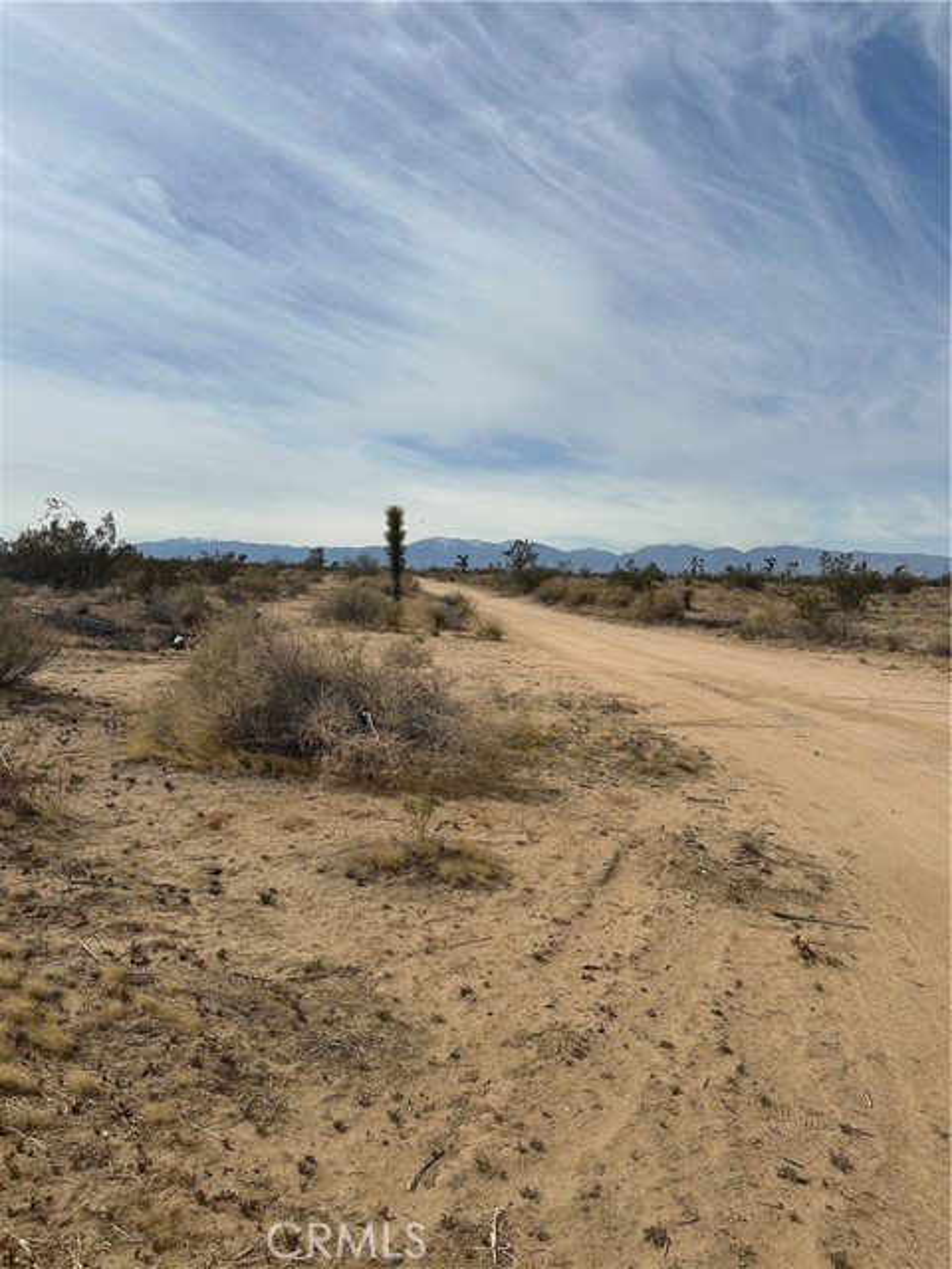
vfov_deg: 71.6
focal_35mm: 24
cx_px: 476
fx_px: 880
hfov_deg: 56.8
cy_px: 634
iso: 80
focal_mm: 6.86
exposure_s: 1/13699
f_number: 1.78
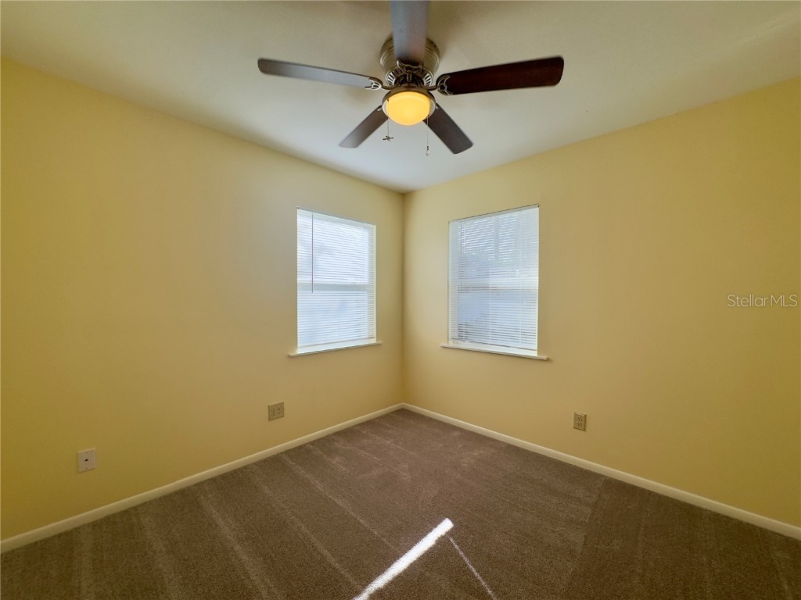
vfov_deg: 85.7
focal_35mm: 14
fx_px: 324
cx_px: 400
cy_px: 300
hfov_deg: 102.1
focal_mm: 2.22
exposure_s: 1/187
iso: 40
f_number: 2.2
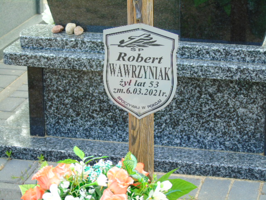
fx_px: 953
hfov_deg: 15.9
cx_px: 133
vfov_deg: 12.0
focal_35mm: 124
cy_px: 100
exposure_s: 1/80
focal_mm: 22
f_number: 4.6
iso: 80
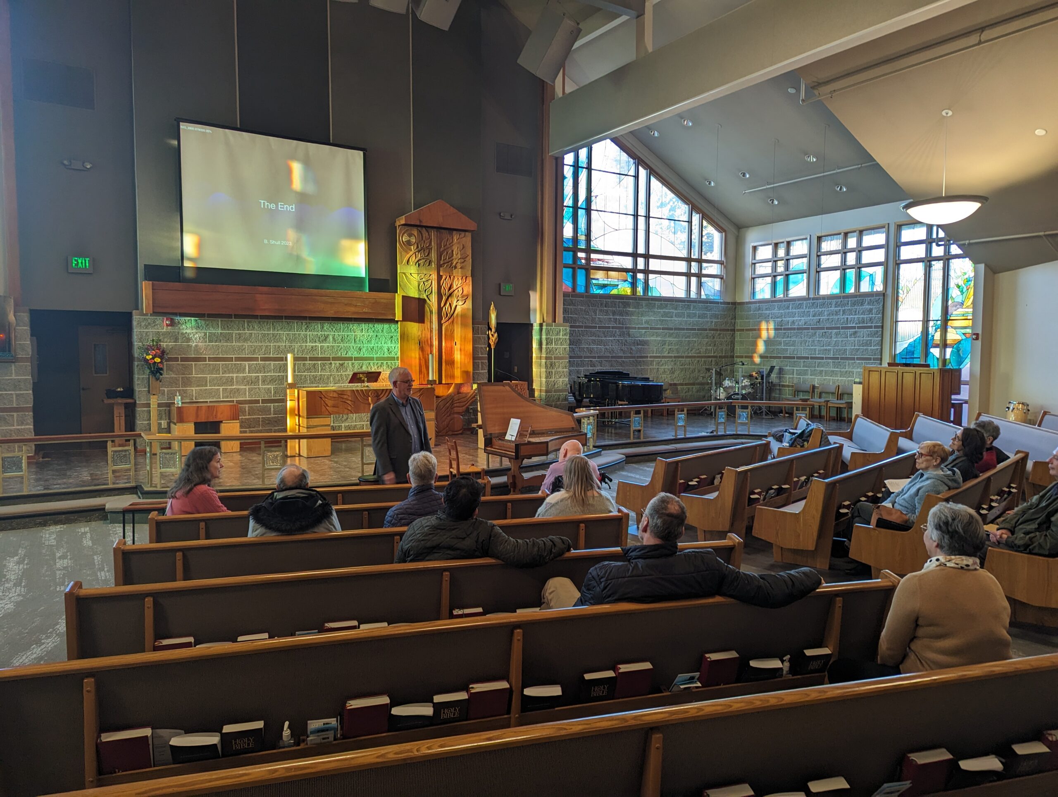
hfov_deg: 71.5
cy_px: 398
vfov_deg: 56.9
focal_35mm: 24
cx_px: 529
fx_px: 735
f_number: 1.85
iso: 58
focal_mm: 6.81
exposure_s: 1/23.8
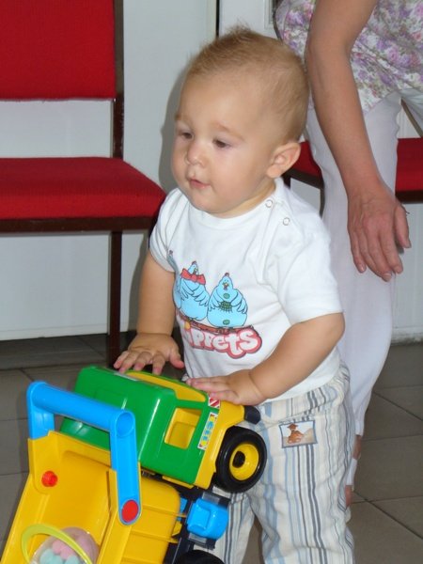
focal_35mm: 104
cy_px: 282
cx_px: 212
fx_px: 1694
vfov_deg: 18.9
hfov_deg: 14.2
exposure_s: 1/60
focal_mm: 17.2
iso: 150
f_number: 3.5
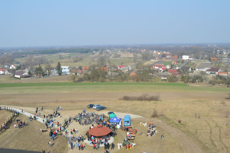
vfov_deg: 39.9
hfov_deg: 57.3
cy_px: 76
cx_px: 115
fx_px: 211
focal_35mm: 33
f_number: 8
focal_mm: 22
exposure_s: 1/250
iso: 100
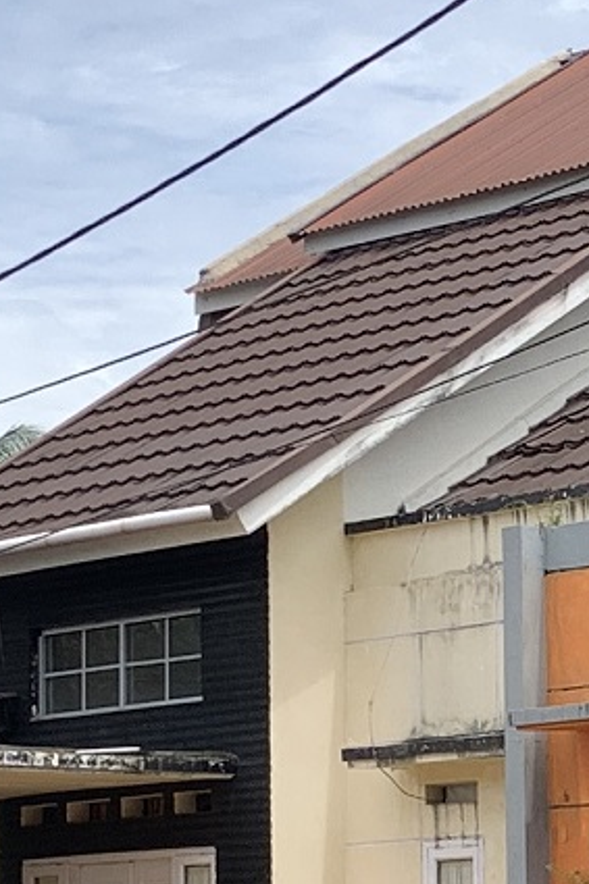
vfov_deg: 13.2
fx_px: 3782
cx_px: 926
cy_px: 760
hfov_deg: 8.7
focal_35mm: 154
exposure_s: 1/2160
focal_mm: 4.25
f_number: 1.8
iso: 25
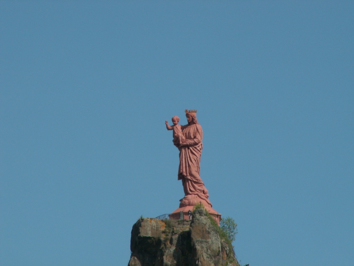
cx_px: 177
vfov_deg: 3.6
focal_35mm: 410
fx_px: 4193
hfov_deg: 4.8
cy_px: 133
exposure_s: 1/320
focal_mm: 67.95
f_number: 7.1
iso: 50
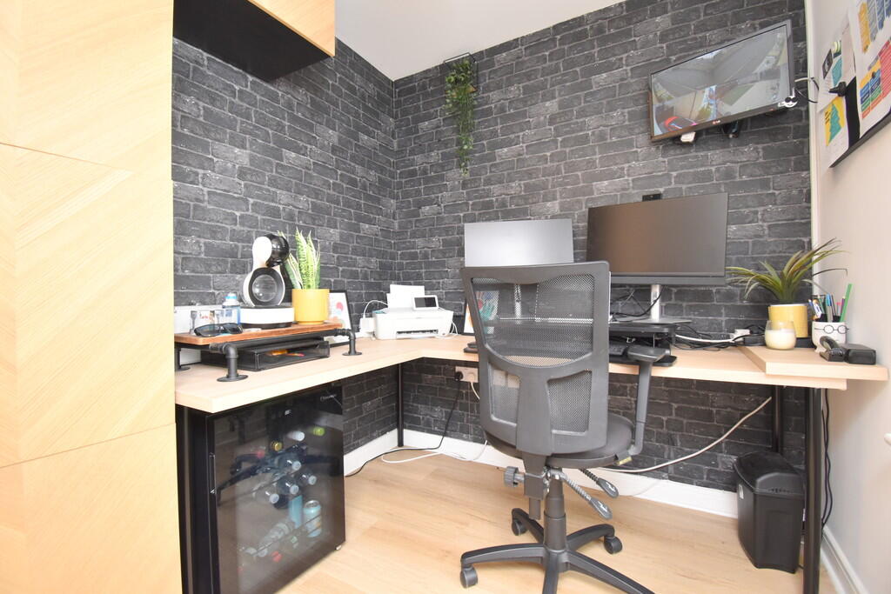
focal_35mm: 15
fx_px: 371
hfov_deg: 100.4
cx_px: 446
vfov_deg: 77.3
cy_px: 297
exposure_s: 1/125
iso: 900
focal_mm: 10
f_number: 4.5
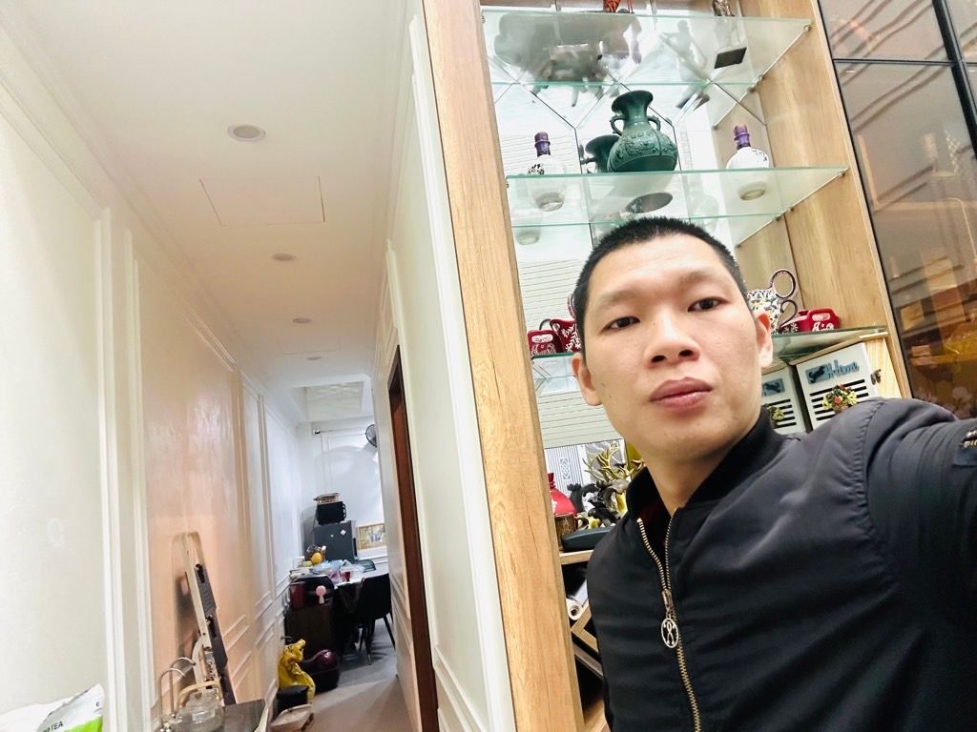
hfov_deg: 73.9
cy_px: 366
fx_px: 649
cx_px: 488
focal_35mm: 23
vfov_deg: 58.9
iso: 250
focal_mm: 2.69
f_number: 1.9
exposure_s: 1/50
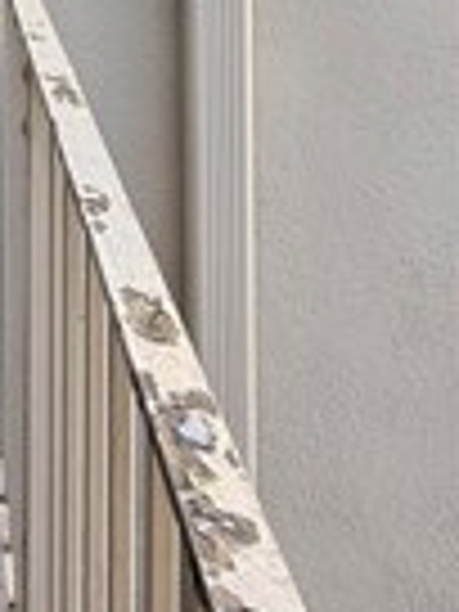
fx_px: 1167
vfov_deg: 25.3
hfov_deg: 14.8
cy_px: -189
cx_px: -616
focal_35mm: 66
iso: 50
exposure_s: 1/99
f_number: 2.2
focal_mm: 2.22
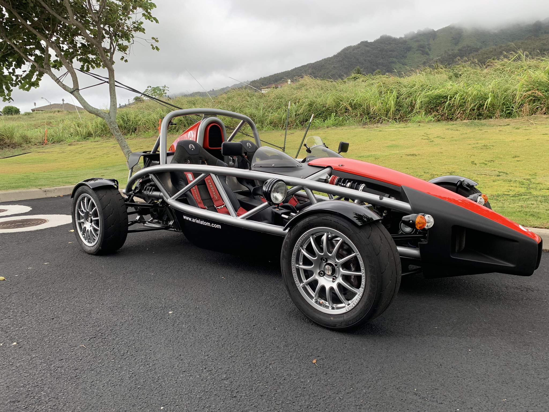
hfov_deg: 67.3
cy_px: 206
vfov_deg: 53.1
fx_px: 412
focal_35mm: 26
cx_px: 274
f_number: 1.8
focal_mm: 4.25
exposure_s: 1/336
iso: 25
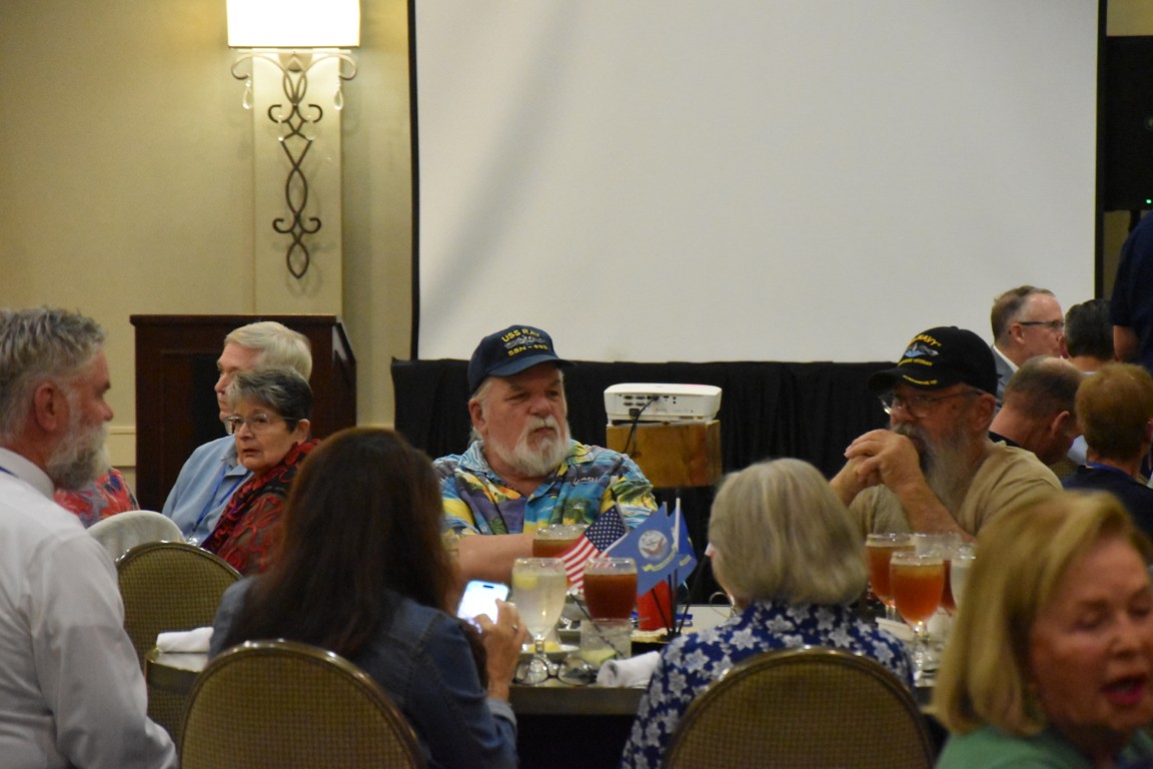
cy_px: 384
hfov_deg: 13.0
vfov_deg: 8.7
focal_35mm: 158
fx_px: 5044
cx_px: 576
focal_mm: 105
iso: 9000
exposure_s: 1/125
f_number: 5.6
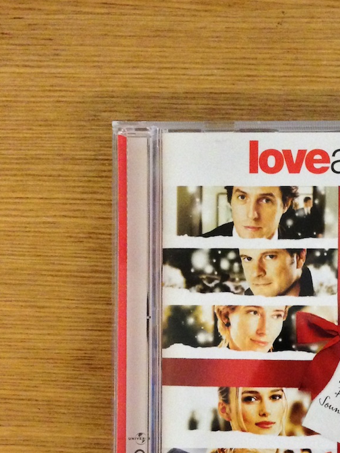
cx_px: 338
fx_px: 891
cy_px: 314
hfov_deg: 20.9
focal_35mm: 68
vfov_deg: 28.3
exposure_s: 1/15
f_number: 2.4
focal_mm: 4.13
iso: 500
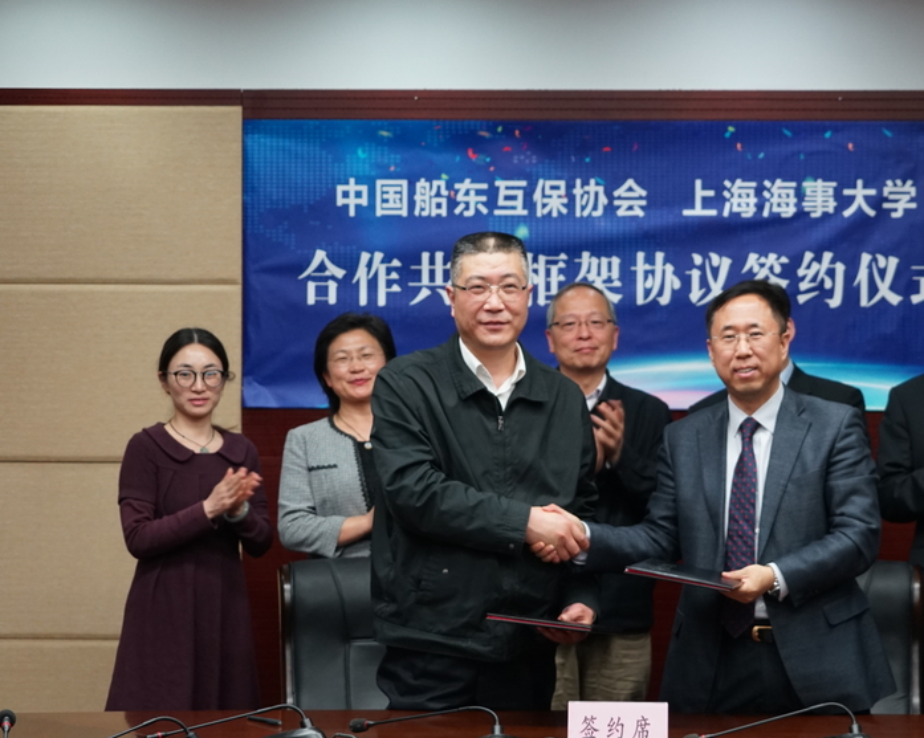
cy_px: 422
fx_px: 2652
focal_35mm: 97
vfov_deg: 15.8
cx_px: 579
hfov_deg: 19.7
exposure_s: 1/30
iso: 1600
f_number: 5.6
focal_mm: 72
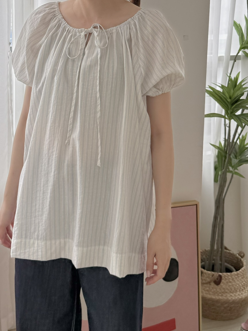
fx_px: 315
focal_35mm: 33
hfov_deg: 42.7
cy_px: 207
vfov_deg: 54.7
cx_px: 95
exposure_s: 1/387
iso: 80
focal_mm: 6.76
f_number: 1.78
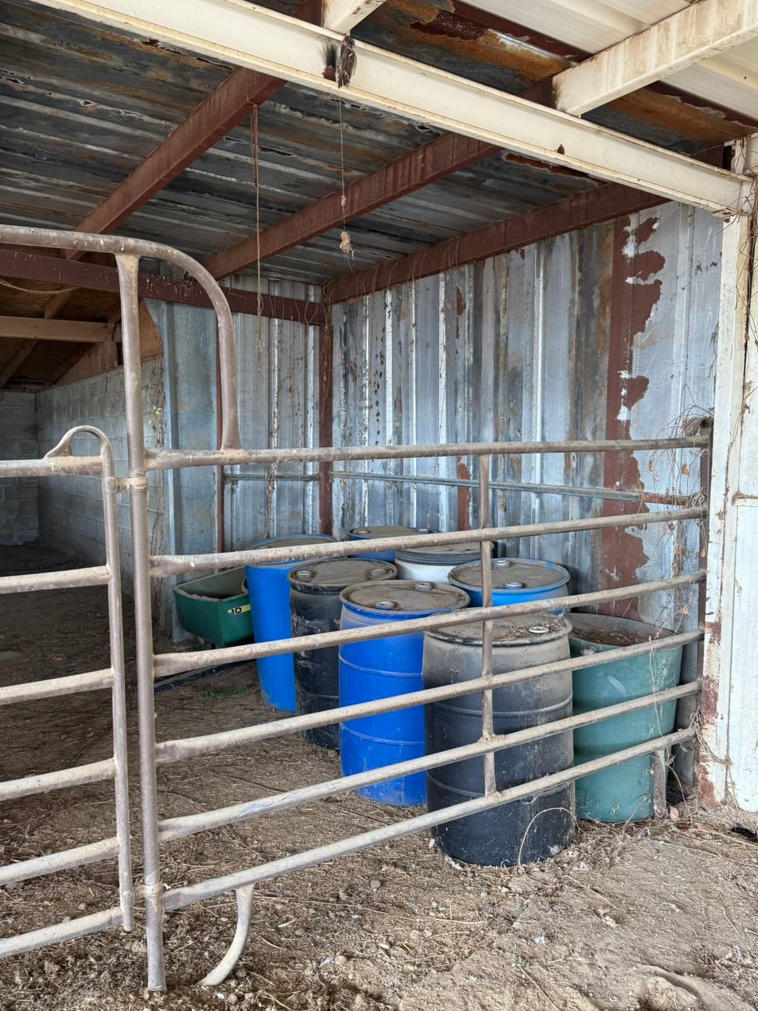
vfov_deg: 61.7
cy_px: 516
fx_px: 847
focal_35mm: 29
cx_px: 344
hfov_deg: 48.2
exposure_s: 1/99
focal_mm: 6.76
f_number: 1.78
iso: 200
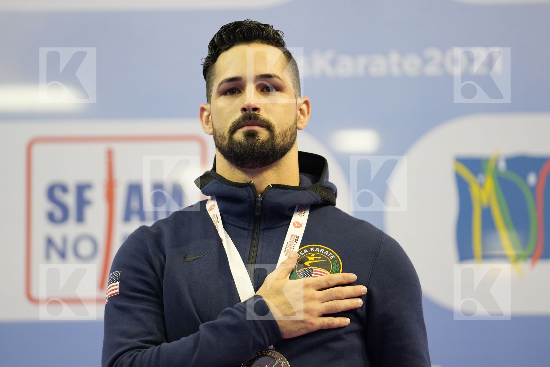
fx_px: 4033
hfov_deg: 7.8
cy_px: 184
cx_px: 275
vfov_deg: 5.2
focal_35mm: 264
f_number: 2.8
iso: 1250
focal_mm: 176
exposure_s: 1/250
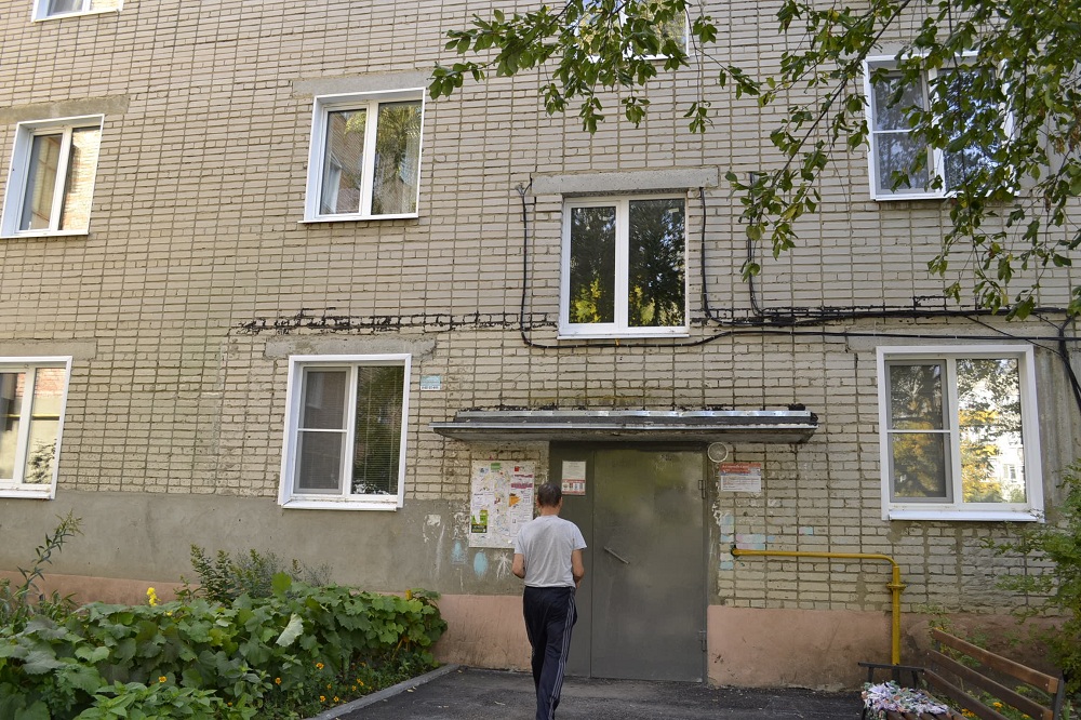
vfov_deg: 43.6
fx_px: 900
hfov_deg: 61.9
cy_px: 360
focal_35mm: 30
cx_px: 540
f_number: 5.6
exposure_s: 1/125
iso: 280
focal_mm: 20
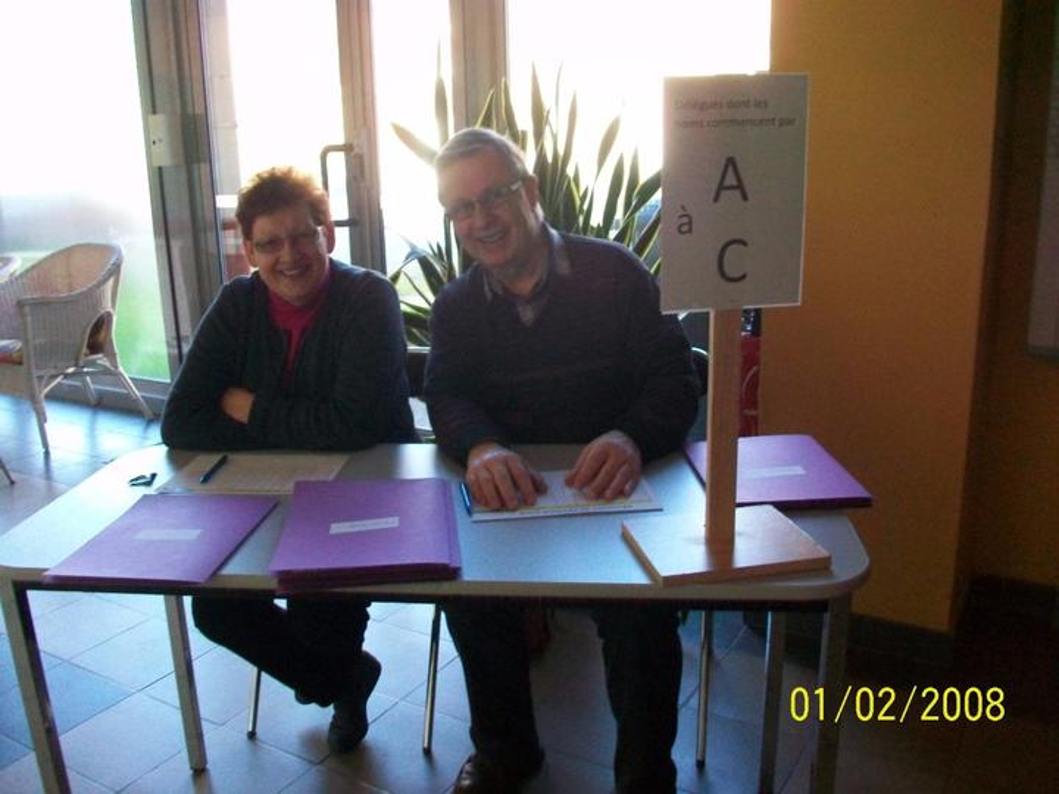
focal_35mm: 32
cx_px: 530
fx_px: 979
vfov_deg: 44.2
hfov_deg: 56.8
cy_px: 397
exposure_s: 1/60
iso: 334
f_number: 2.8
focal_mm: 5.7
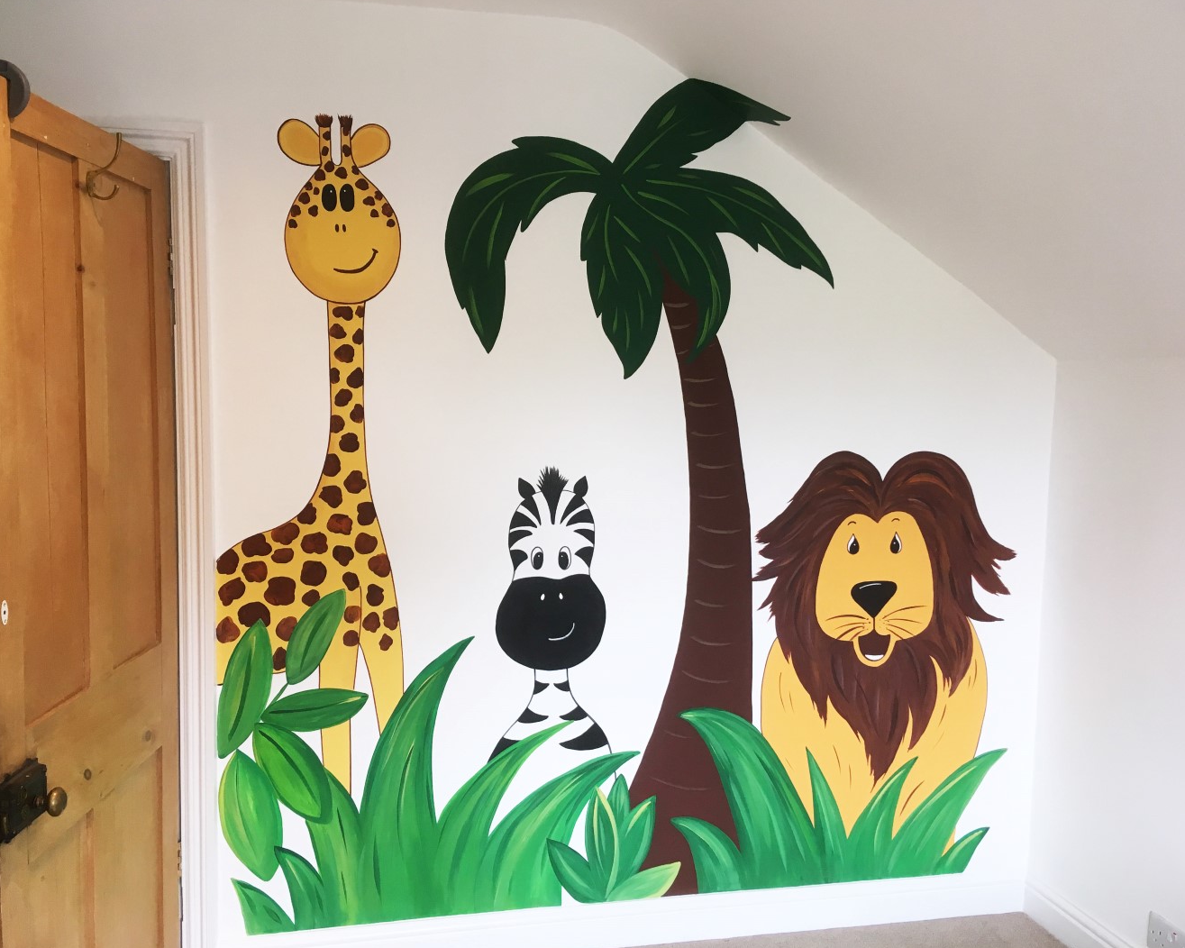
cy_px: 479
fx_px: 1087
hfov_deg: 57.1
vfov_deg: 47.1
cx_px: 560
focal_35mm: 31
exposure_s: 1/33
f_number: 2.2
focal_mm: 4.15
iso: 32
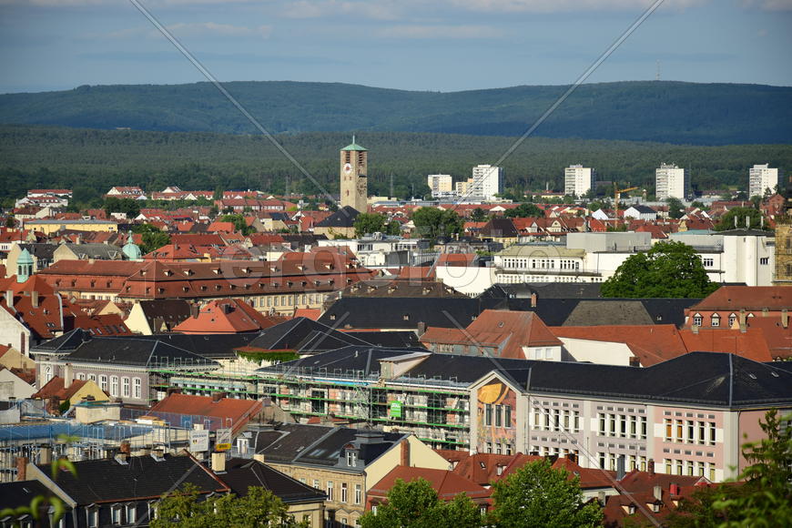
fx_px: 3465
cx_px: 396
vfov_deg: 8.7
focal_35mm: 158
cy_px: 264
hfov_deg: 13.0
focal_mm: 105
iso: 100
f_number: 6.3
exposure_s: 1/640
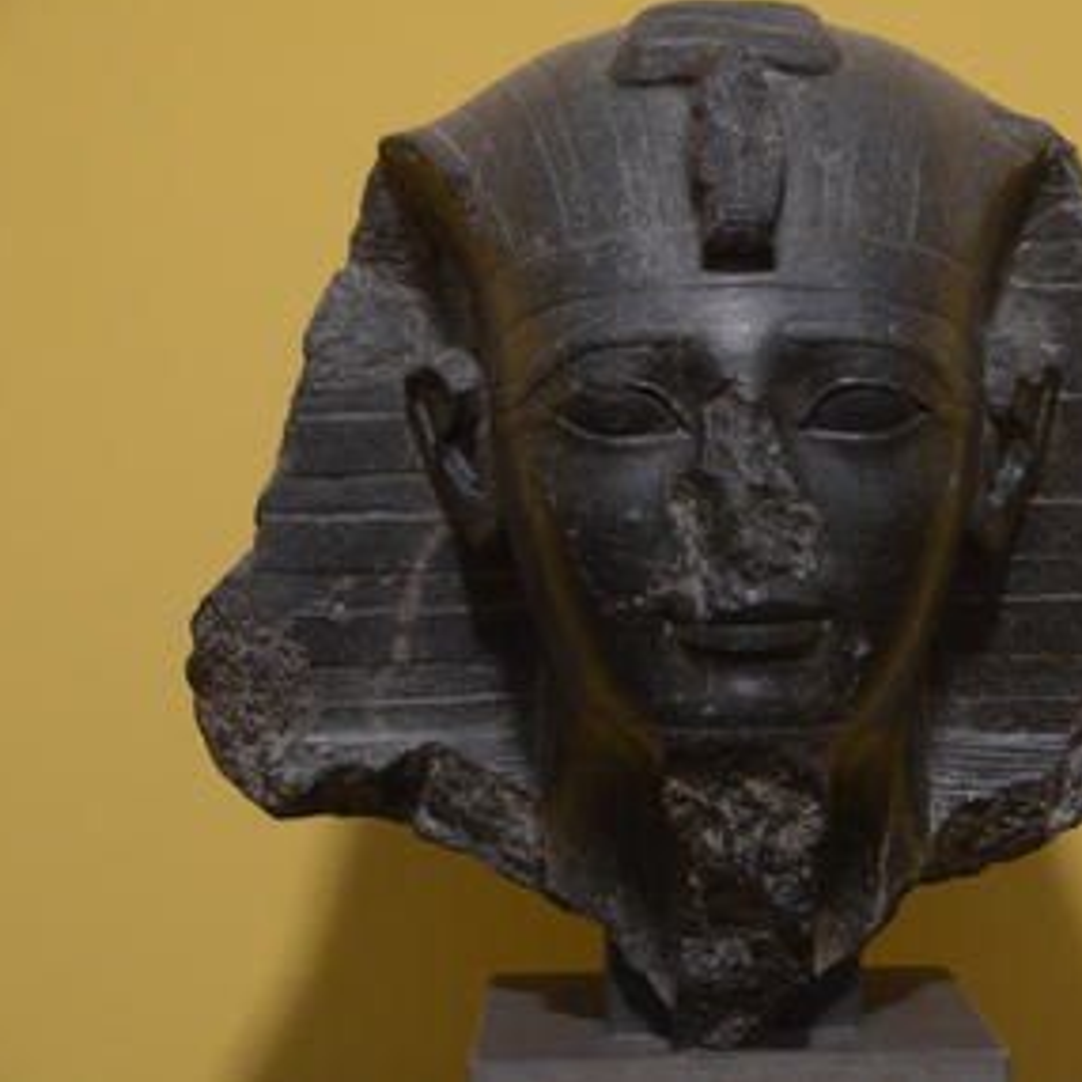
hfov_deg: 20.1
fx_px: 3041
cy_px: 535
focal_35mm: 86
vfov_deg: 20.2
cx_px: 783
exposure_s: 1/8
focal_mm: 44
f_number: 4.5
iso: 1250
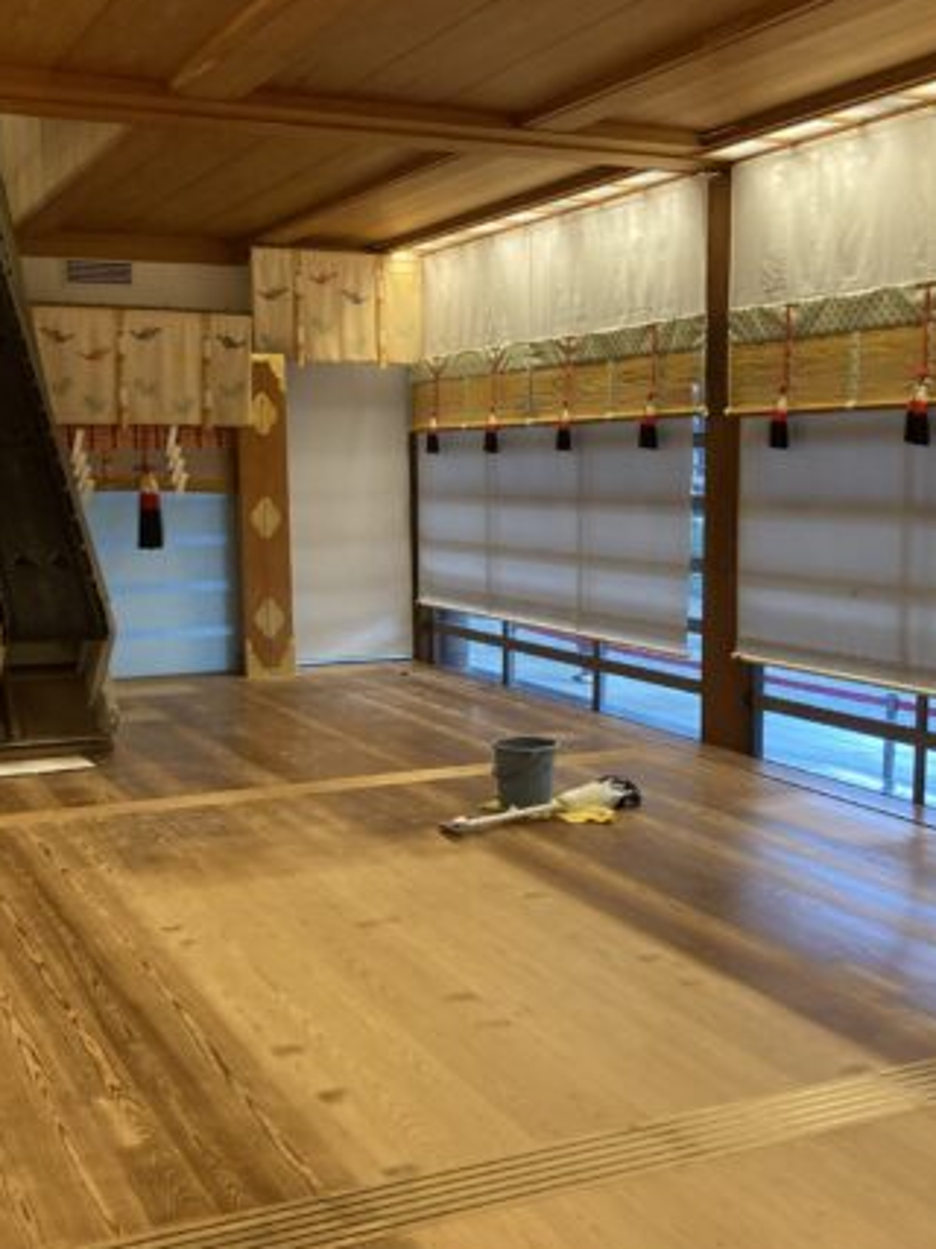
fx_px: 1515
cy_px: 682
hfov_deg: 34.3
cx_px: 459
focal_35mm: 42
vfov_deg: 44.8
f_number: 1.8
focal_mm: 3.99
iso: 250
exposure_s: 1/60
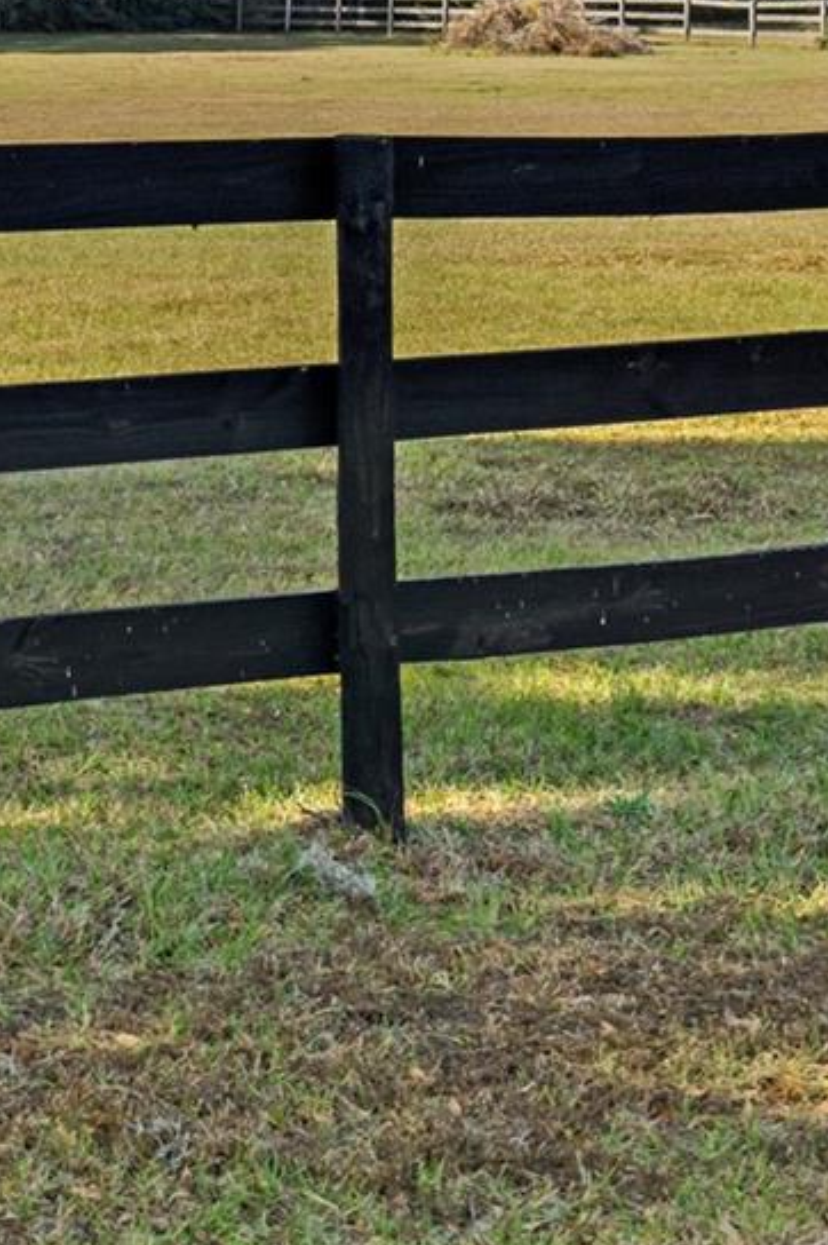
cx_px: -522
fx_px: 3558
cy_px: 34
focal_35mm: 103
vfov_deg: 19.3
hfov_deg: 12.4
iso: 400
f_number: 8
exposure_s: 1/100
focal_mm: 35
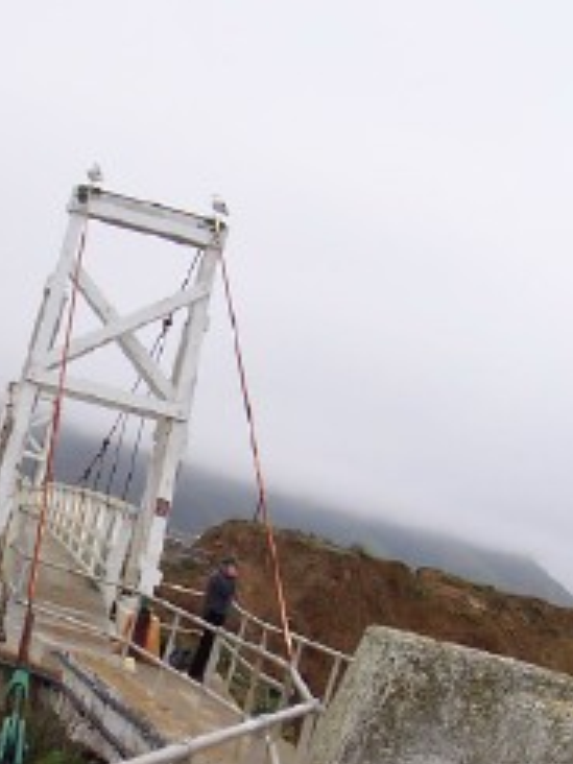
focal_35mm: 77
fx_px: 1699
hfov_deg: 18.8
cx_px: 67
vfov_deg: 24.8
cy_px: 642
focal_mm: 5.6
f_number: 5.6
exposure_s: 1/500
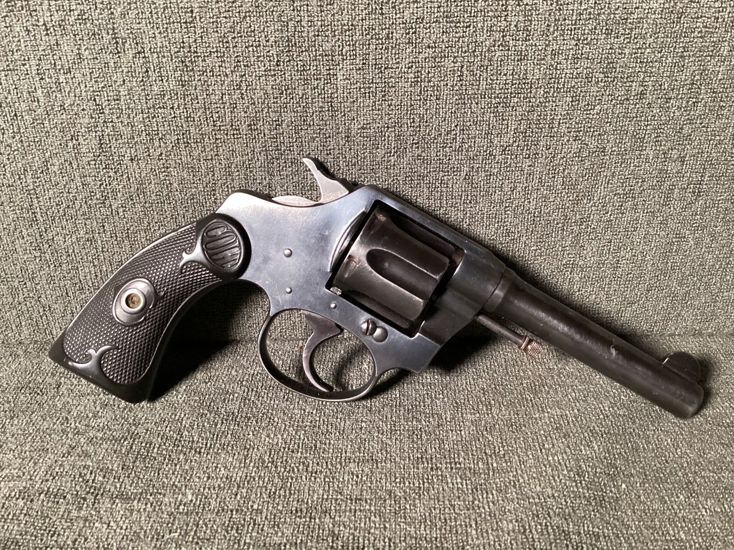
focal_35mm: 31
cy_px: 275
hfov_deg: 58.3
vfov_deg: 45.4
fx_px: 657
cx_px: 367
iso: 400
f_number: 2.4
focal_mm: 3.3
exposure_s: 1/40
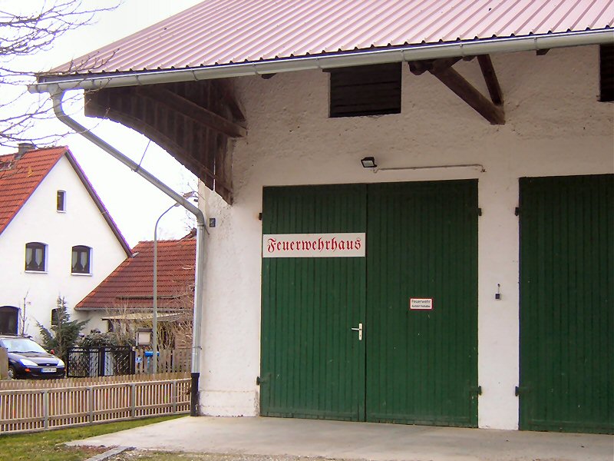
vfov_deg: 22.3
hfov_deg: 29.4
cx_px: 307
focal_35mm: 66
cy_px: 230
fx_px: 1171
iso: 100
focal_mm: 8.6
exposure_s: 1/65.5
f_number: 3.5
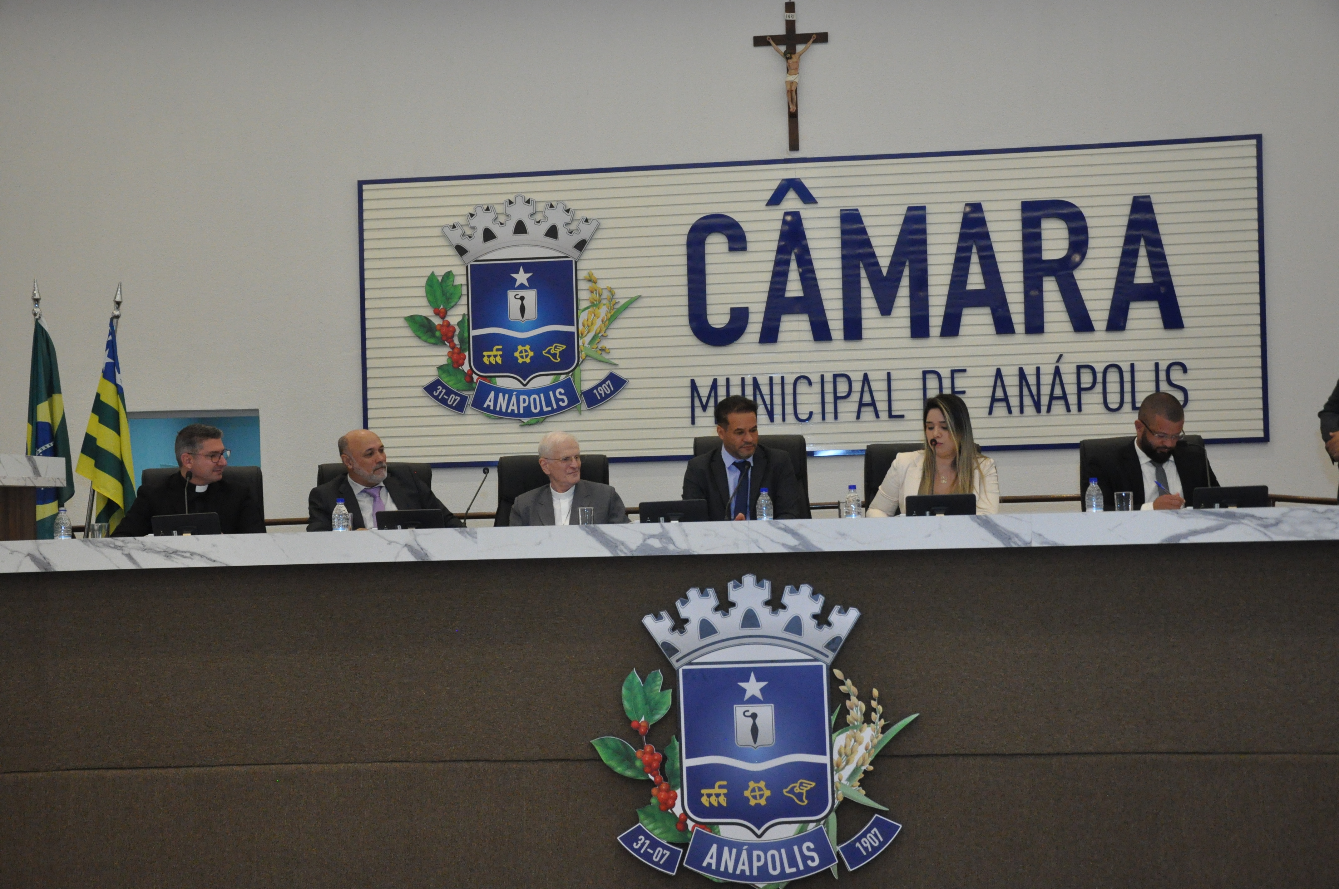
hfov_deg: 41.2
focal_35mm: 48
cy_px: 444
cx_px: 670
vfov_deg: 28.0
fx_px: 1783
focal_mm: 32
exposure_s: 1/125
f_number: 5.6
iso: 2000
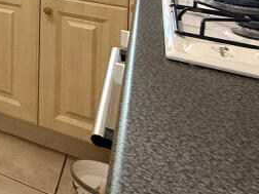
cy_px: -111
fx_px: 426
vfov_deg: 21.0
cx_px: -210
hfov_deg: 21.5
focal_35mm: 57
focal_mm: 2.22
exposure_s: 1/99
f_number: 2.2
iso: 250
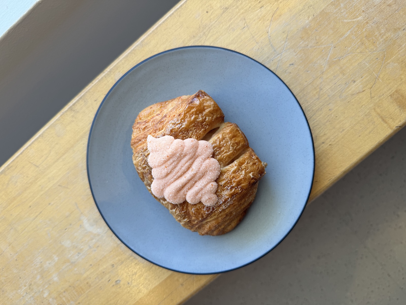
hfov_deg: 71.6
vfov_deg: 56.8
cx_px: 203
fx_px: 281
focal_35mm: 24
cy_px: 152
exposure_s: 1/190
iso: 64
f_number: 1.78
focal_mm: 6.76
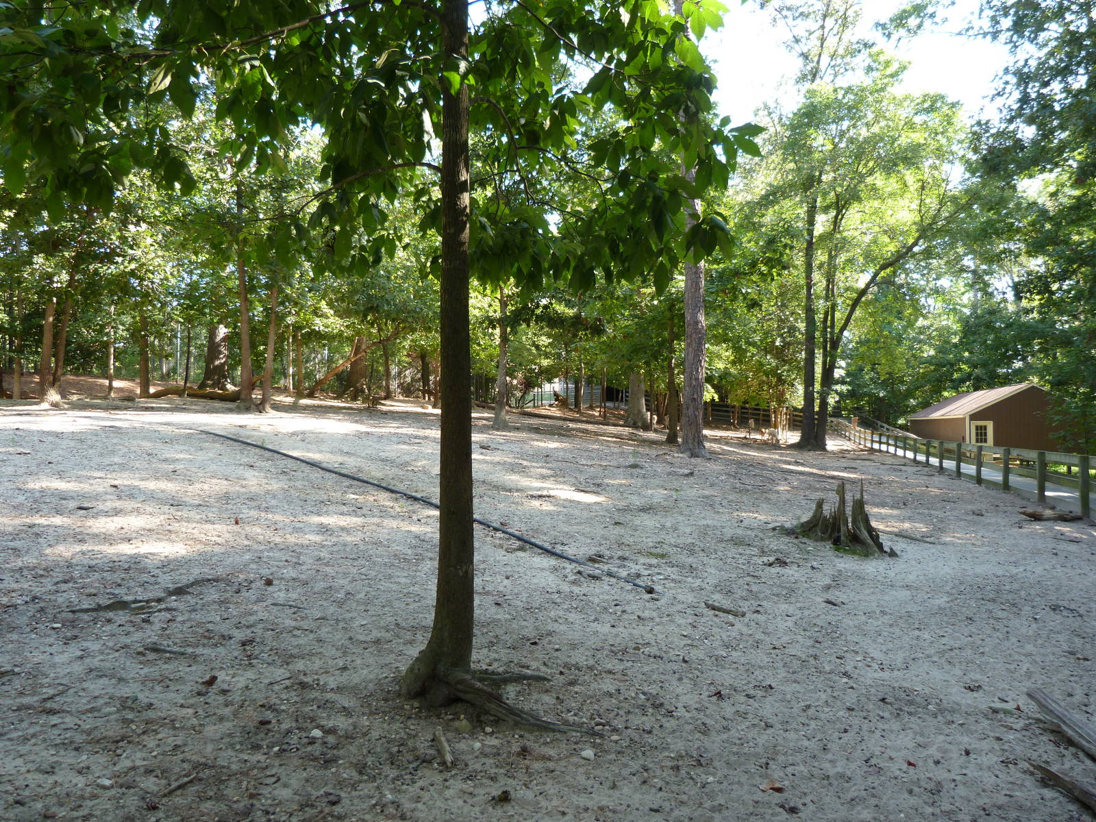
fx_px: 792
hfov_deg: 69.4
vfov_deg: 54.9
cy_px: 411
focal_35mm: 25
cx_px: 548
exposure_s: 1/60
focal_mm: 4.5
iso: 100
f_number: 2.8
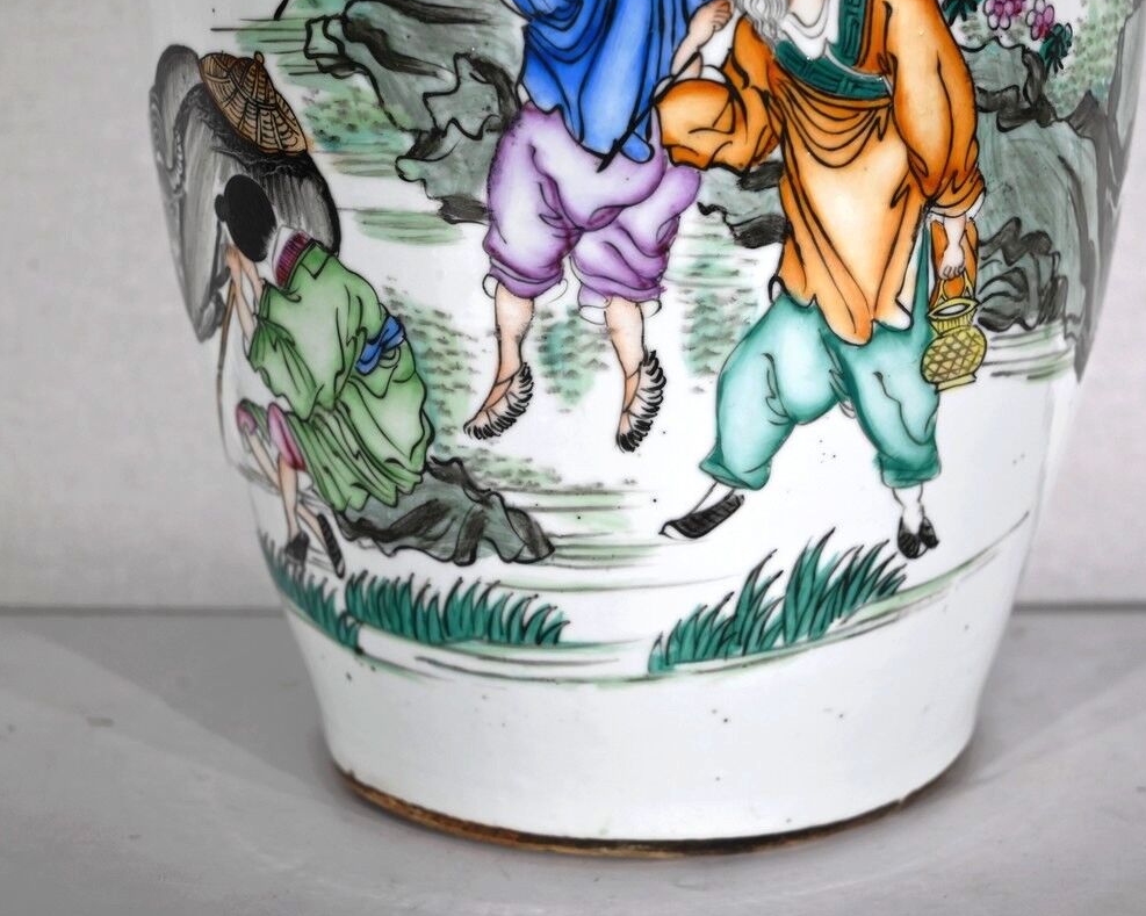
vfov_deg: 26.7
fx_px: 1933
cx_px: 639
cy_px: 454
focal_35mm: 57
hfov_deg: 33.0
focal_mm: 50
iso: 450
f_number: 6.3
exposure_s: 1/125
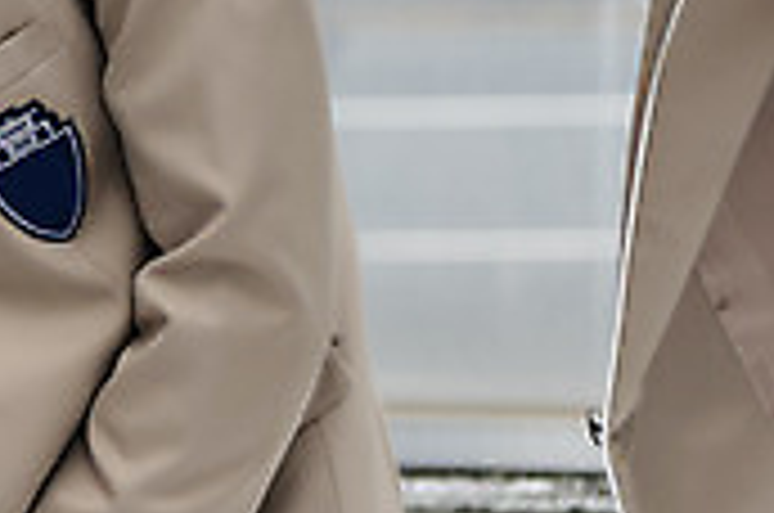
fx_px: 4871
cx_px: -34
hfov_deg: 9.0
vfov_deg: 6.0
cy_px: 454
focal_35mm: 227
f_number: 2.8
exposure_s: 1/320
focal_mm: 65
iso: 400
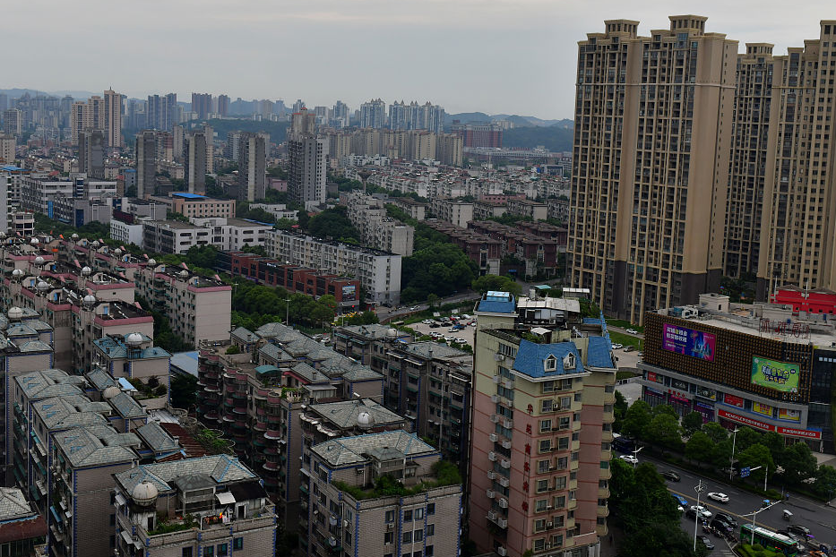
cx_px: 416
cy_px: 233
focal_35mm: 45
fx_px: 1045
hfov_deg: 43.6
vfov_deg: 29.8
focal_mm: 35
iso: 320
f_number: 7.1
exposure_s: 1/640
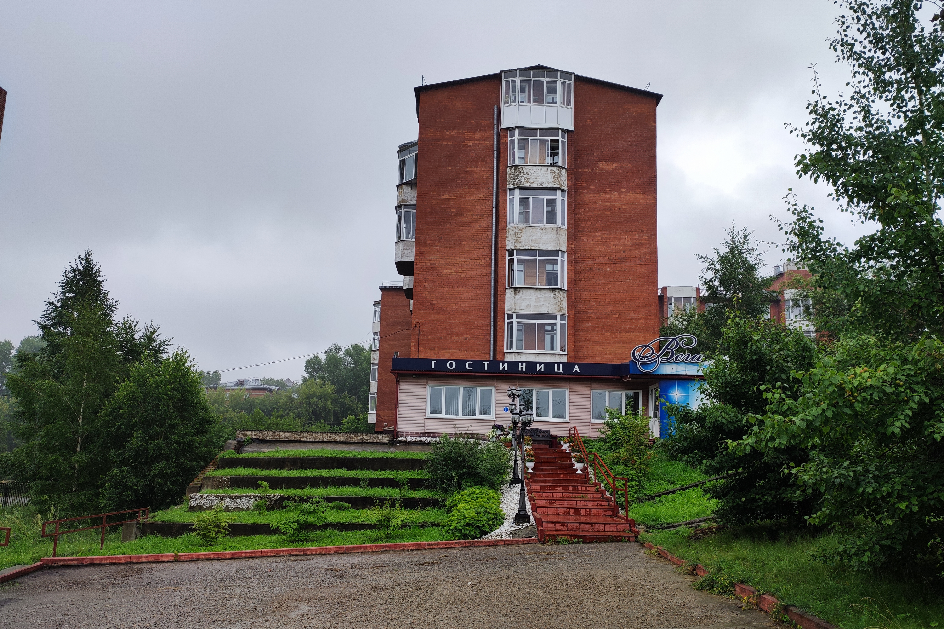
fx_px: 472
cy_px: 348
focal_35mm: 18
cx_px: 470
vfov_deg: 67.2
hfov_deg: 90.0
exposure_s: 1/329
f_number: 1.79
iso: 50
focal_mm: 4.74
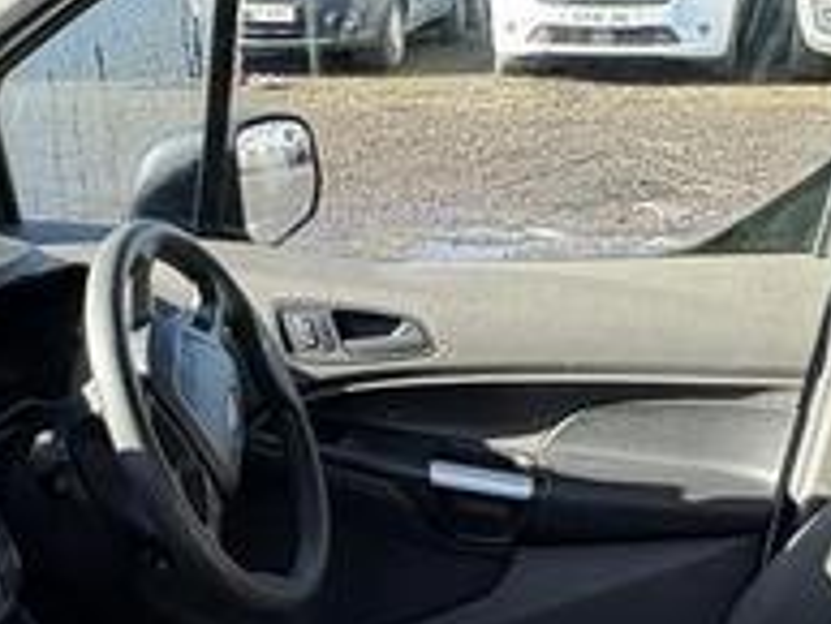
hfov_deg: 29.8
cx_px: 388
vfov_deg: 22.4
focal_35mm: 65
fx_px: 1561
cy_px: 465
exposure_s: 1/187
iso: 64
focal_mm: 2.22
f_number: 2.2
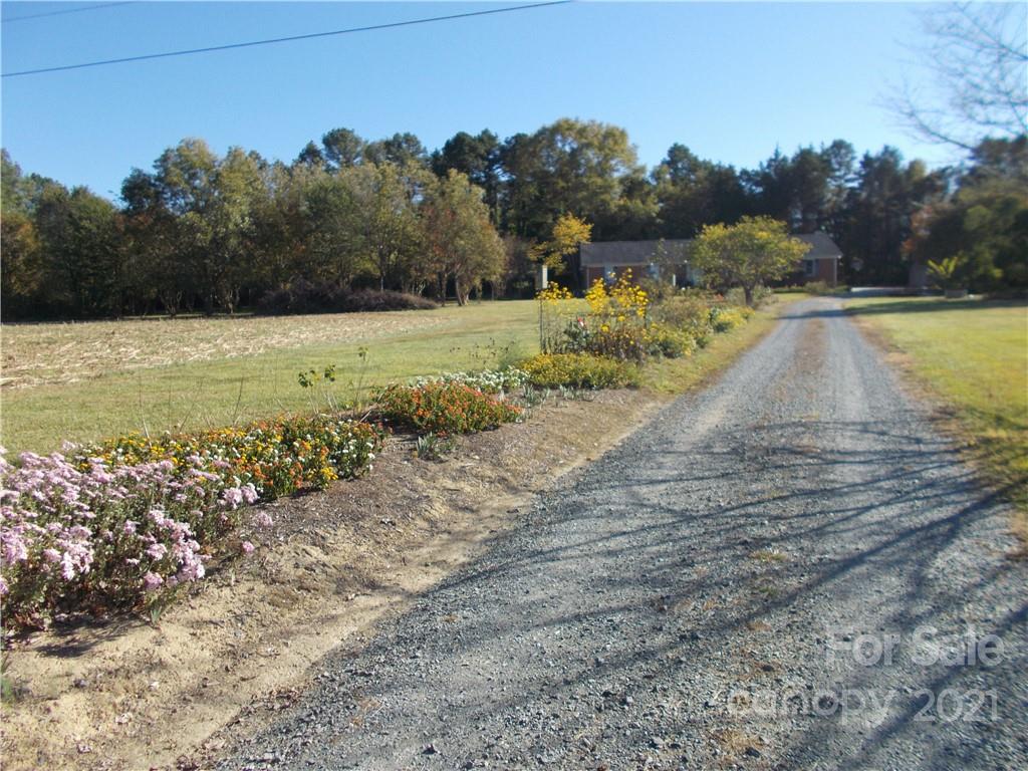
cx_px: 514
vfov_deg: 53.1
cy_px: 386
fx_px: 772
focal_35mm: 26
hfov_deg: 67.3
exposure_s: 1/80
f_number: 8
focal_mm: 4.6
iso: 80
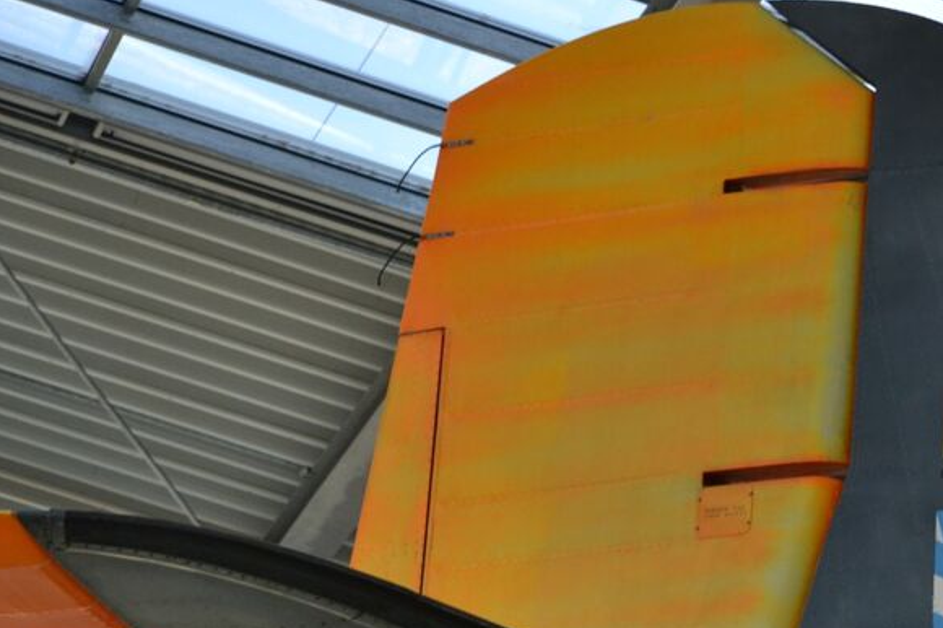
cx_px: 998
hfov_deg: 11.2
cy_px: 691
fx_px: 4767
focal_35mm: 182
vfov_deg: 7.5
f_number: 4.5
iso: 400
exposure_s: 1/80
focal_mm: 55
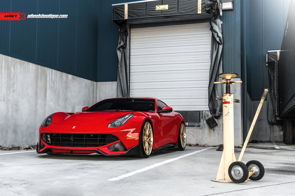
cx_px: 148
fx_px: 352
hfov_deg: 45.4
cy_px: 98
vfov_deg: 31.2
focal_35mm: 43
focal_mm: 43
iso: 400
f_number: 5.6
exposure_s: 1/160
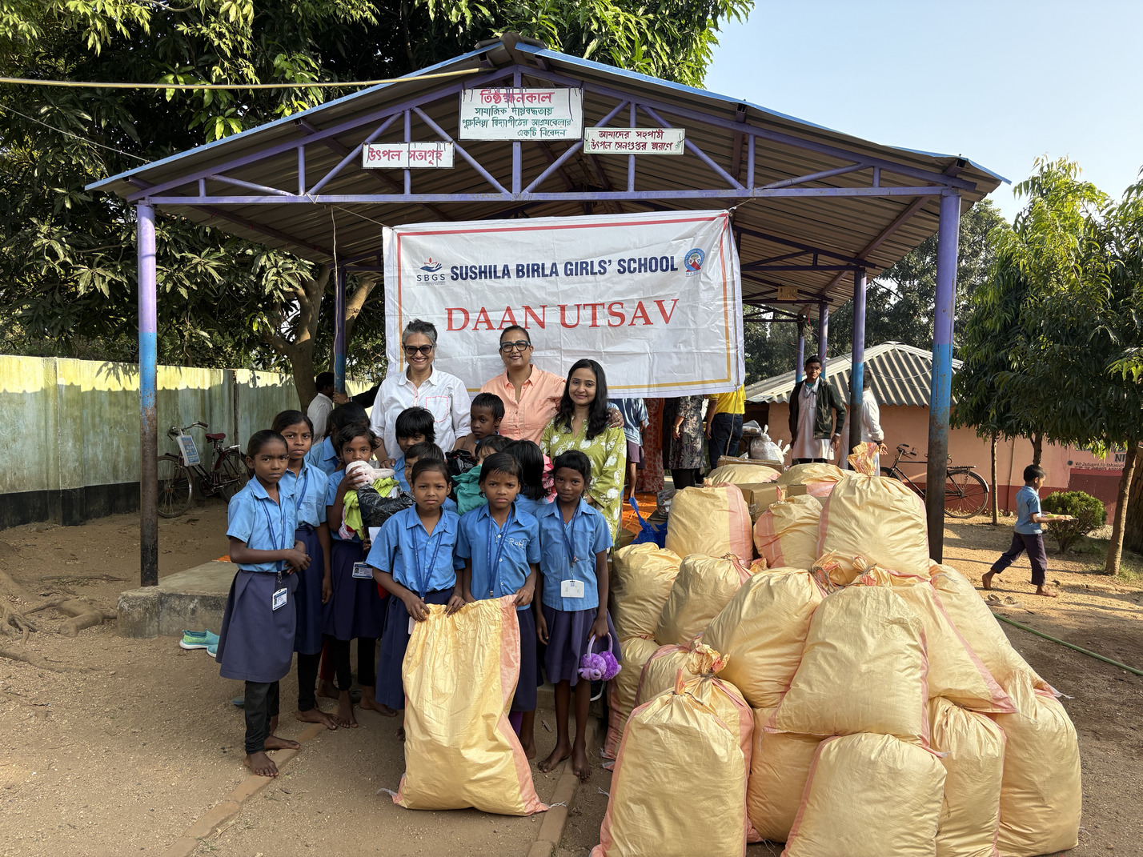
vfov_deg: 53.1
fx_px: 859
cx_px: 572
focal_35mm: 26
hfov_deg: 67.3
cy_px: 428
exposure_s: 1/820
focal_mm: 5.96
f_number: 1.6
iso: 50
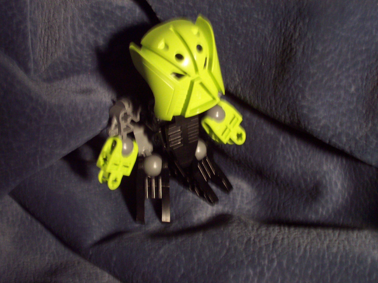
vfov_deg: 25.7
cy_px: 142
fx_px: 622
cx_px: 189
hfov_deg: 33.8
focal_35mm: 57
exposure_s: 1/8
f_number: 3.4
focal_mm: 8.6
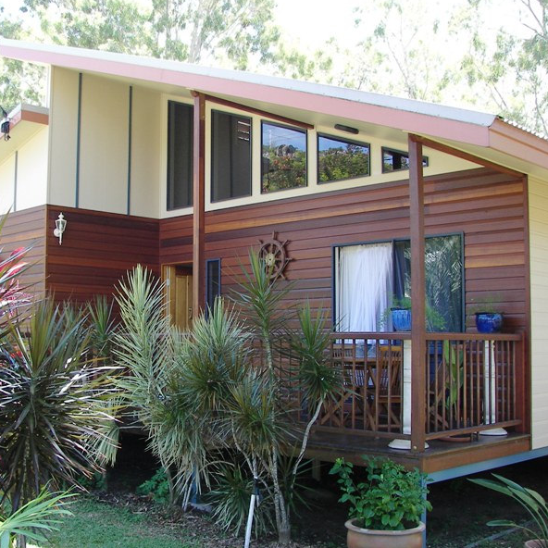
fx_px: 770
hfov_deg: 38.8
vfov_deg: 39.2
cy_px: 273
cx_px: 196
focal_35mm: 43
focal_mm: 6
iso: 50
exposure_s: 1/80
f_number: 2.8
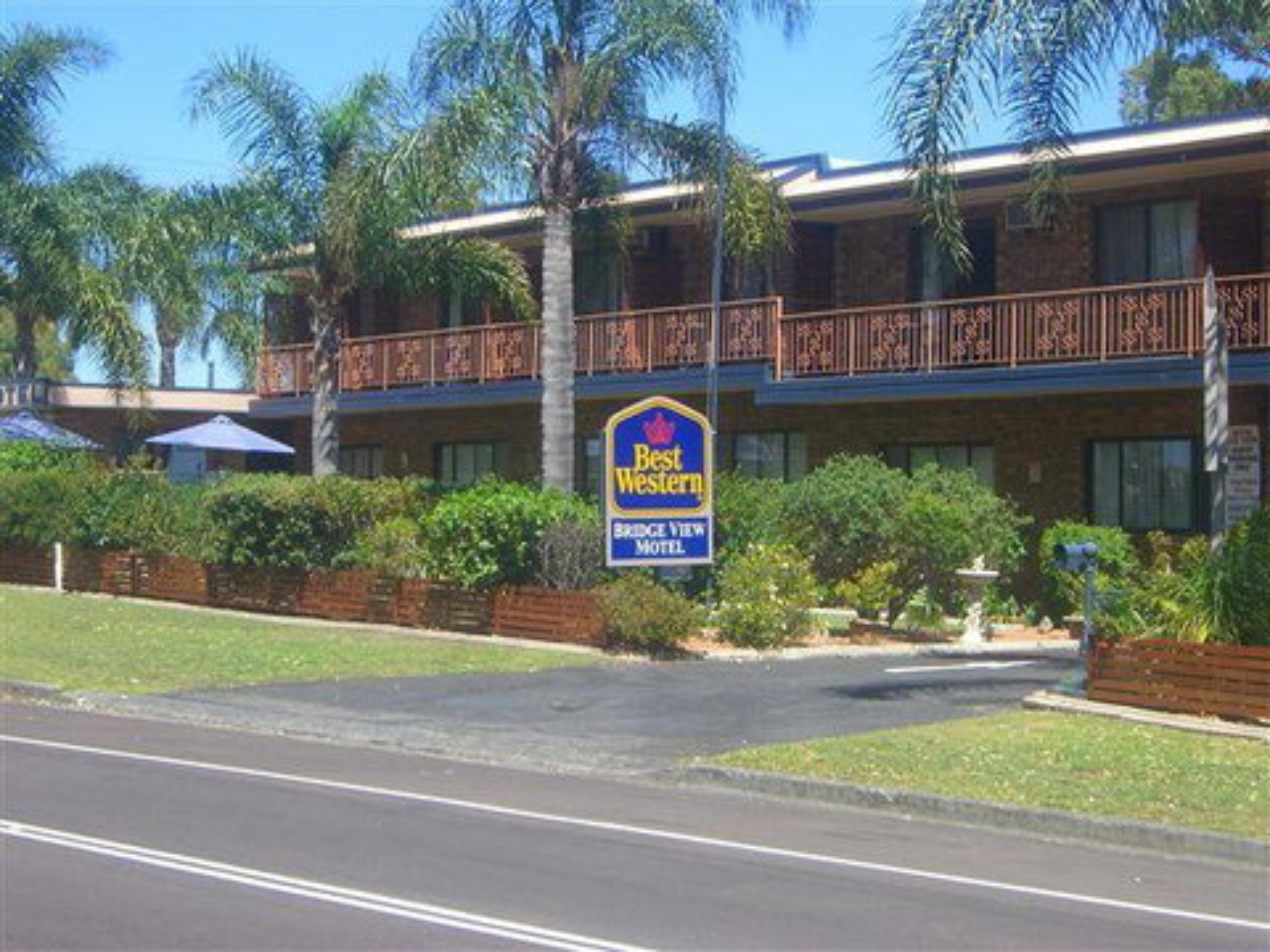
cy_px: 476
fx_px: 2898
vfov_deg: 18.7
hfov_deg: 24.7
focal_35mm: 79
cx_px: 635
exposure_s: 1/160
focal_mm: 12.8
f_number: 6.5
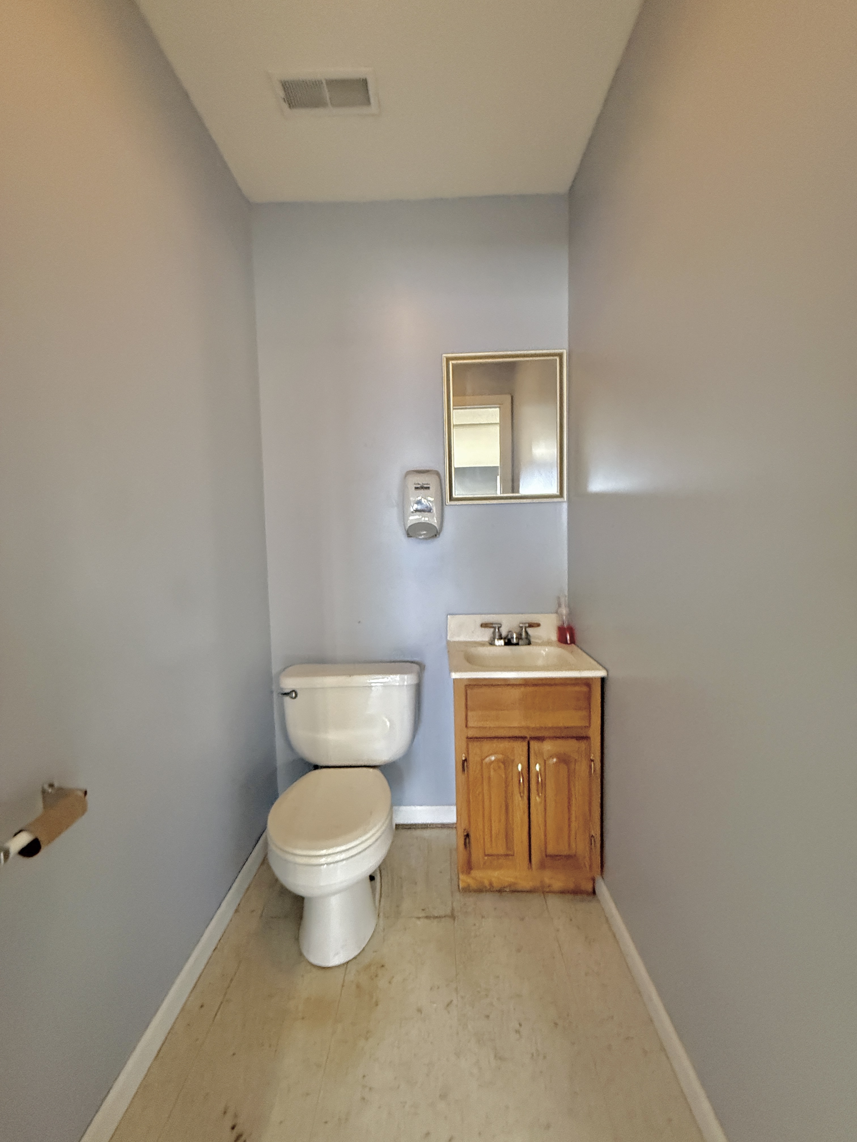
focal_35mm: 14
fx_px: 462
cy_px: 571
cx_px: 428
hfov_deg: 85.7
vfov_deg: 102.1
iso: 640
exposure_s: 1/60
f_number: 2.2
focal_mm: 2.22
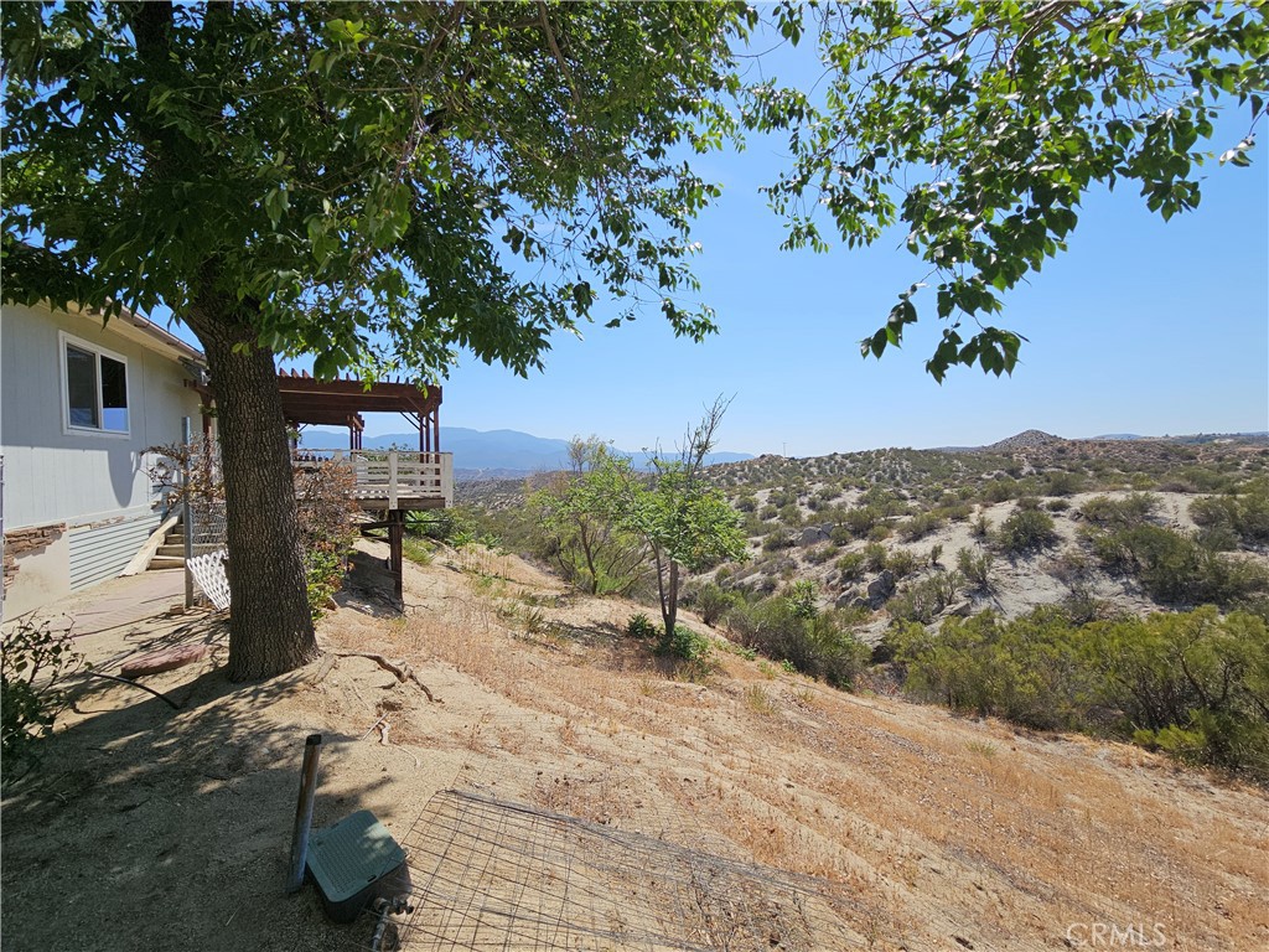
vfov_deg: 89.9
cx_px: 634
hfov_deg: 106.2
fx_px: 477
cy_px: 476
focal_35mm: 13
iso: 50
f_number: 2.2
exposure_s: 1/2782
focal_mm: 2.2
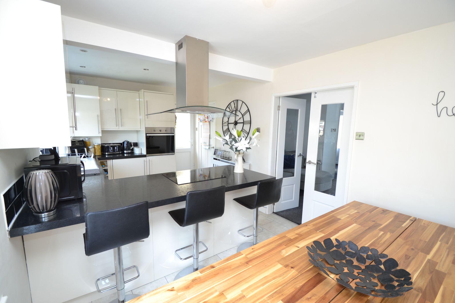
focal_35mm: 15
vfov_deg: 77.3
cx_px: 228
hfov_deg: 100.4
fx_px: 190
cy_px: 152
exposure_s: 1/60
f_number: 4
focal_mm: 10
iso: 400
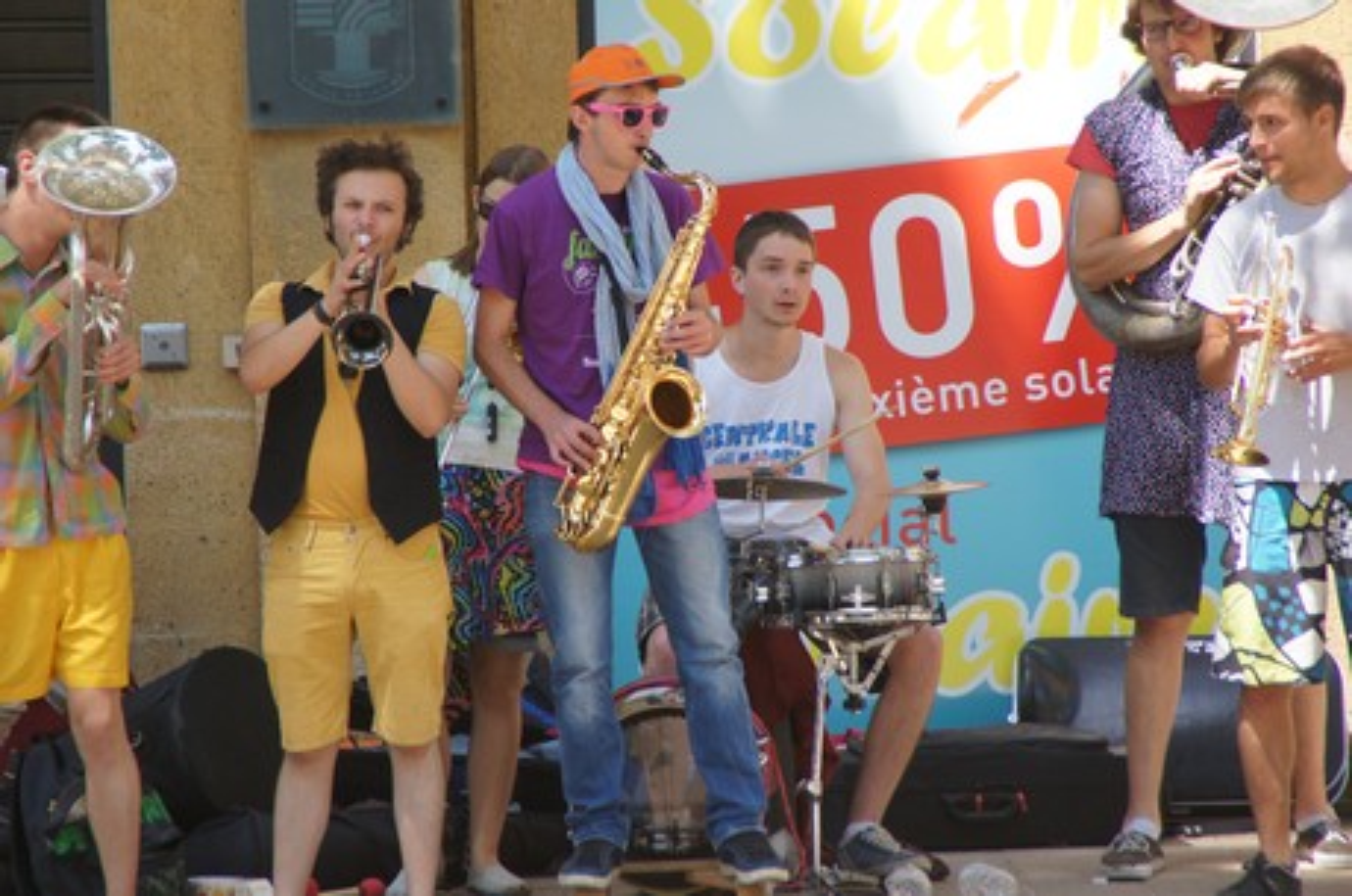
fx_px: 11247
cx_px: 676
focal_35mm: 300
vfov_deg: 4.6
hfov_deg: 6.9
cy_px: 448
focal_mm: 200
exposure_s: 1/320
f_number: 6.3
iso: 400
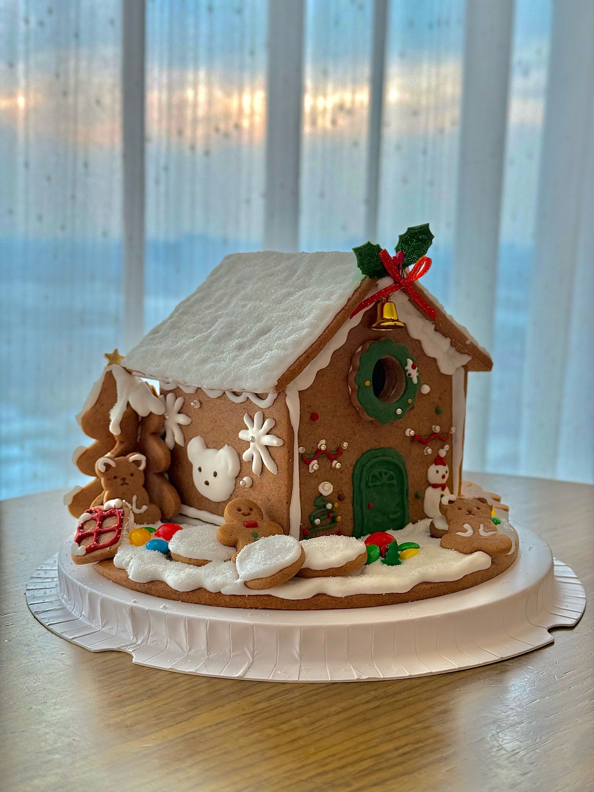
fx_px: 1098
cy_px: 396
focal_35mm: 48
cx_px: 297
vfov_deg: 39.7
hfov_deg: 30.3
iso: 200
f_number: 1.78
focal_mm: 6.76
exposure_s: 1/129
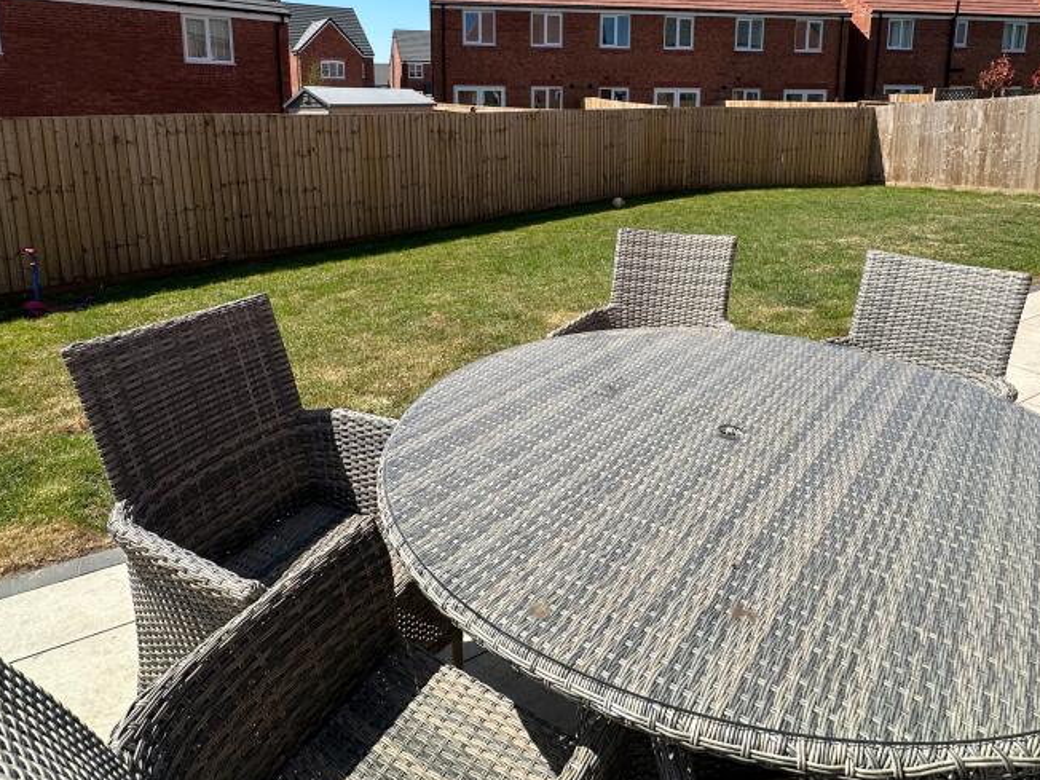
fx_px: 661
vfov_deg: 58.4
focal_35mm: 22
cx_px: 553
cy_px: 209
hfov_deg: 76.3
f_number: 2.2
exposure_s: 1/1511
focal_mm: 2.22
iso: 50
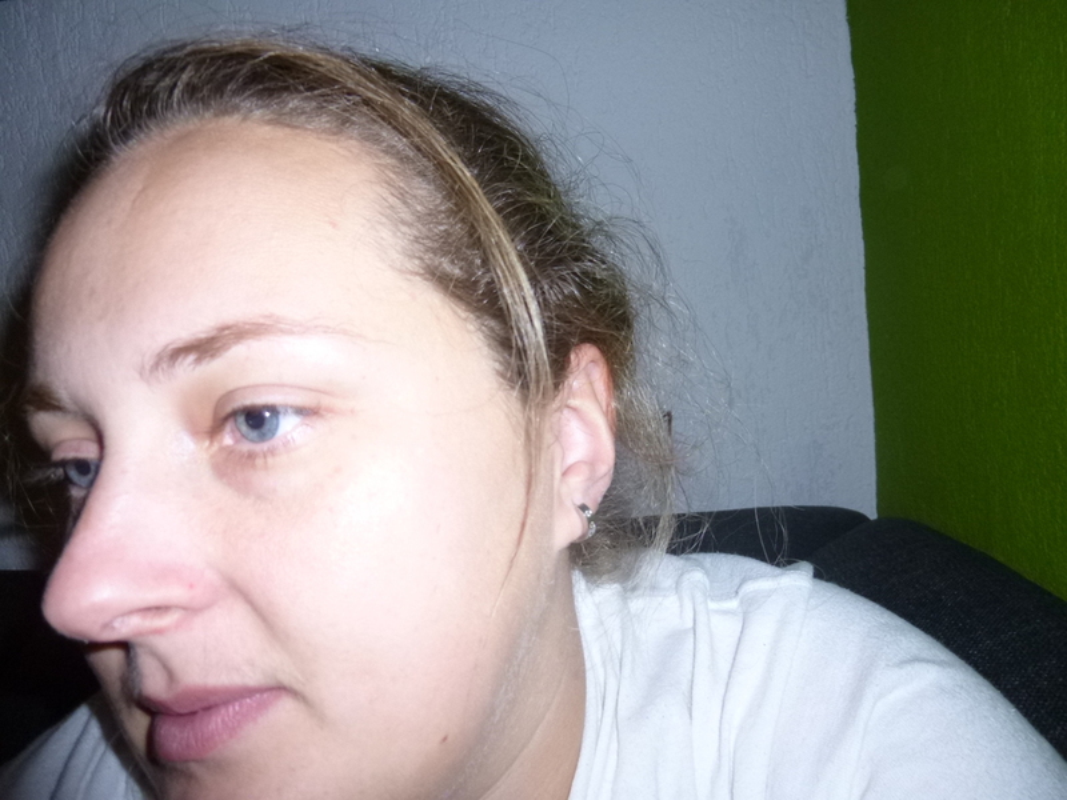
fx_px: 771
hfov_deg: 69.4
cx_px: 534
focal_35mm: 25
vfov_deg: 54.9
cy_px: 400
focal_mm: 4.5
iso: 200
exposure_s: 1/125
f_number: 3.1
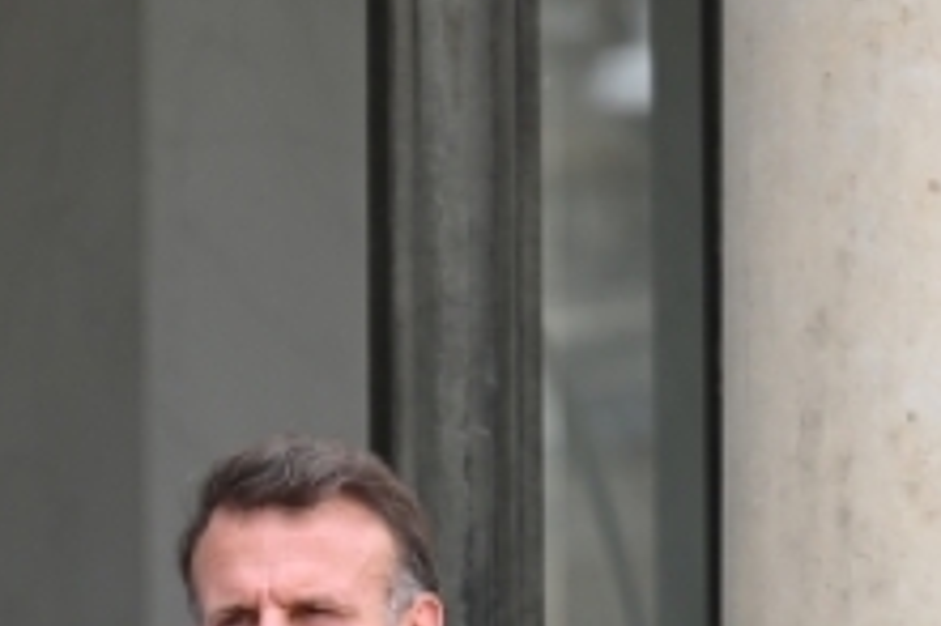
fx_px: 21287
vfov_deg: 1.7
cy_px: 1344
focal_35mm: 815
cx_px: 38
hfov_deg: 2.5
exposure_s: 1/320
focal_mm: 150
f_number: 2.8
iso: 64
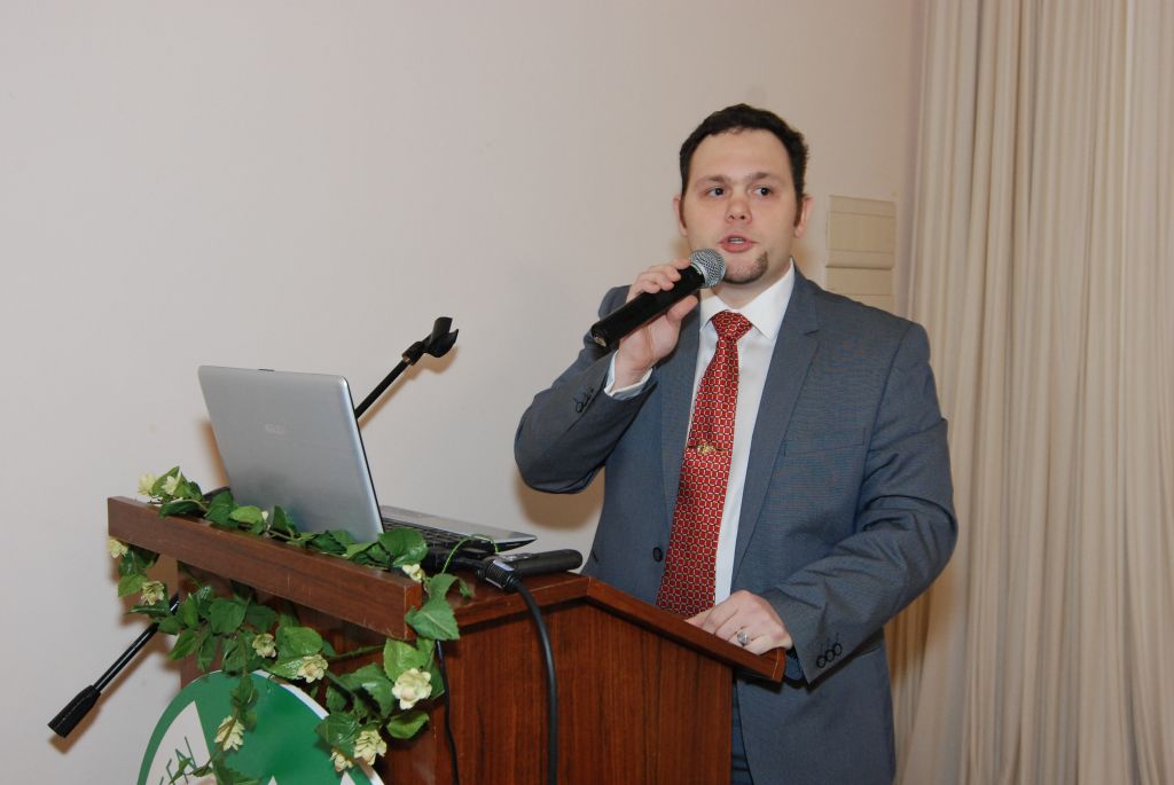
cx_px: 587
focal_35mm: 36
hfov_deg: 53.1
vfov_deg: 37.0
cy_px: 392
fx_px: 1175
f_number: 7.1
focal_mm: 24
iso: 800
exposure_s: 1/60
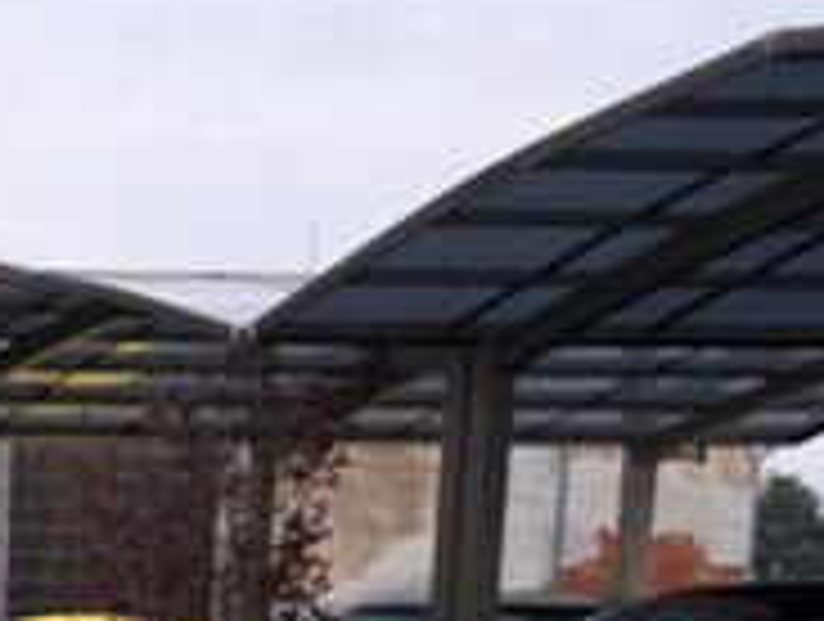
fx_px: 3840
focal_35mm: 161
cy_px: 1287
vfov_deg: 8.7
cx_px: -1252
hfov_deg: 10.3
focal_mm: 30
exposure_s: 1/125
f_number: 5.6
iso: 100
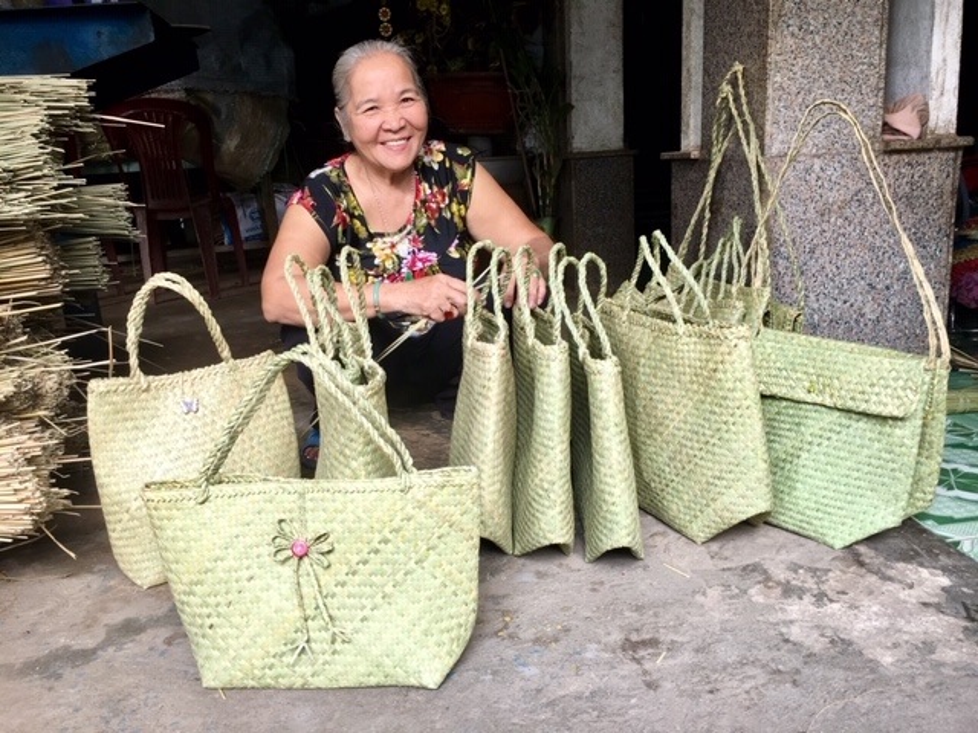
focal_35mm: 29
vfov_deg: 48.2
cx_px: 489
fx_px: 819
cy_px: 366
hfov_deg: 61.7
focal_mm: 4.15
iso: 32
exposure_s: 1/100
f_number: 2.2
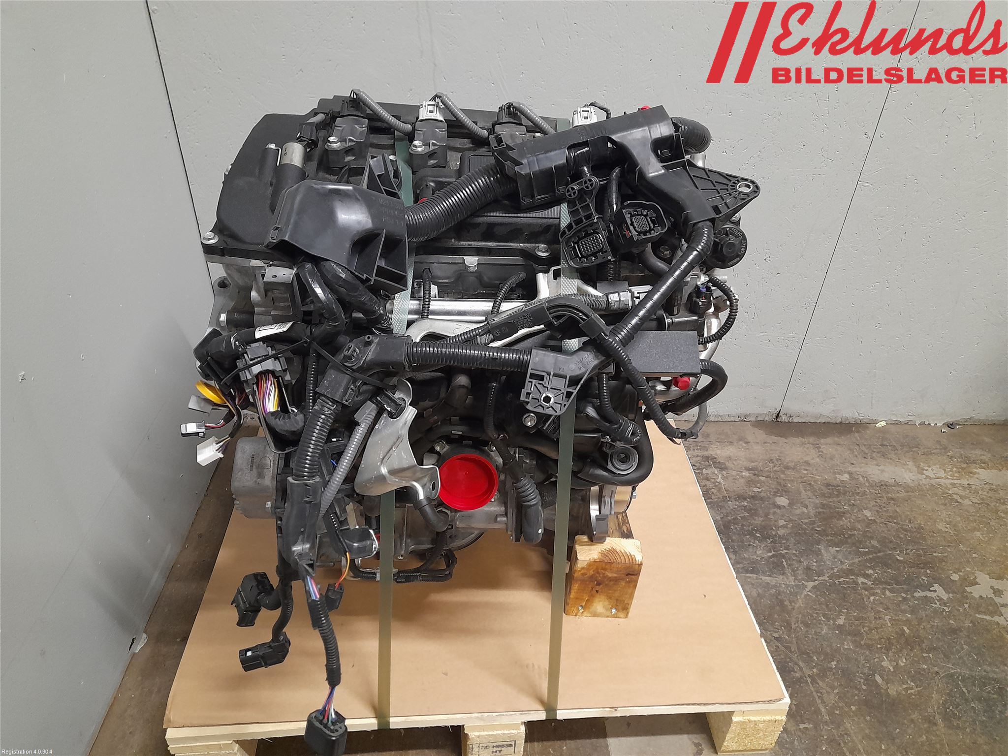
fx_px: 728
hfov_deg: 69.4
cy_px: 378
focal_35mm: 25
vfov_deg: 54.9
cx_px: 504
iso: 400
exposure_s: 1/50
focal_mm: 4.6
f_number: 2
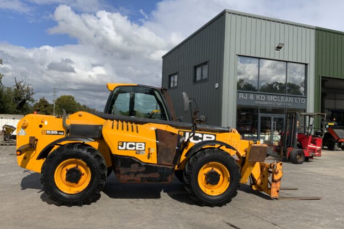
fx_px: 296
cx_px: 173
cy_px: 105
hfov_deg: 60.3
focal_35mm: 31
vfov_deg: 42.3
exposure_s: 1/3322
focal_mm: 3
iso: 20
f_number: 1.8
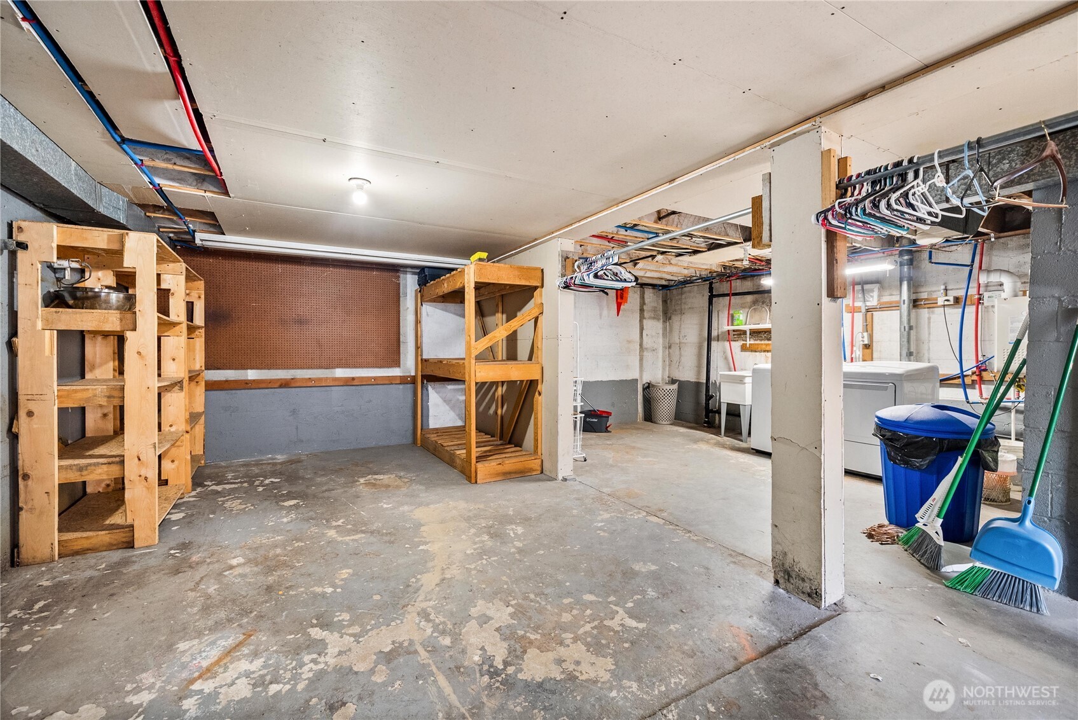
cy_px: 360
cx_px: 539
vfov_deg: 81.3
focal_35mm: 14
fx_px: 419
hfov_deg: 104.2
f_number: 7.1
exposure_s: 1/1.67
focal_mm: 14
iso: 1000
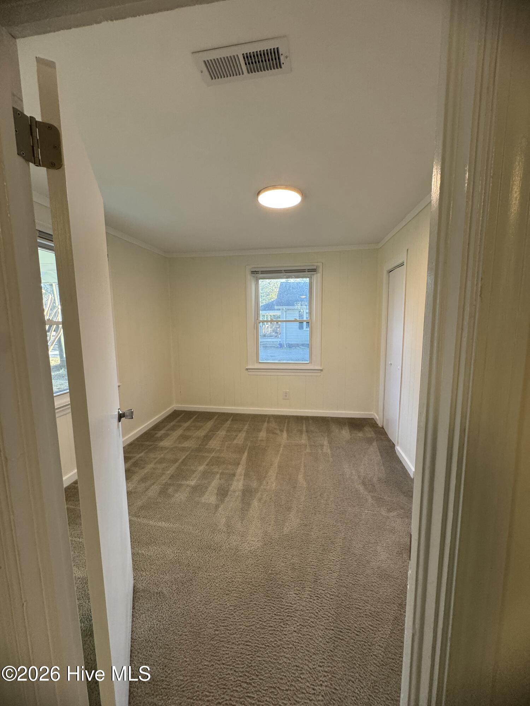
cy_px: 353
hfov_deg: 85.7
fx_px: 286
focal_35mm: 14
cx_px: 265
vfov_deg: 102.1
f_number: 2.2
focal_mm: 2.22
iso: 200
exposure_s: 1/120
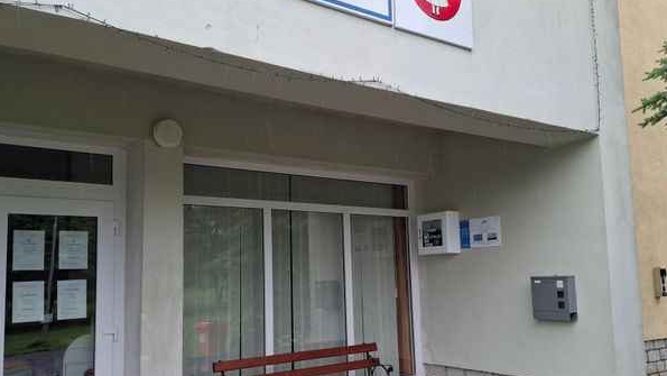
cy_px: 222
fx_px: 566
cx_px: 315
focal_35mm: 32
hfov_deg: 61.0
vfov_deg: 36.6
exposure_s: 1/242
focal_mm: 5.54
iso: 50
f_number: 1.8
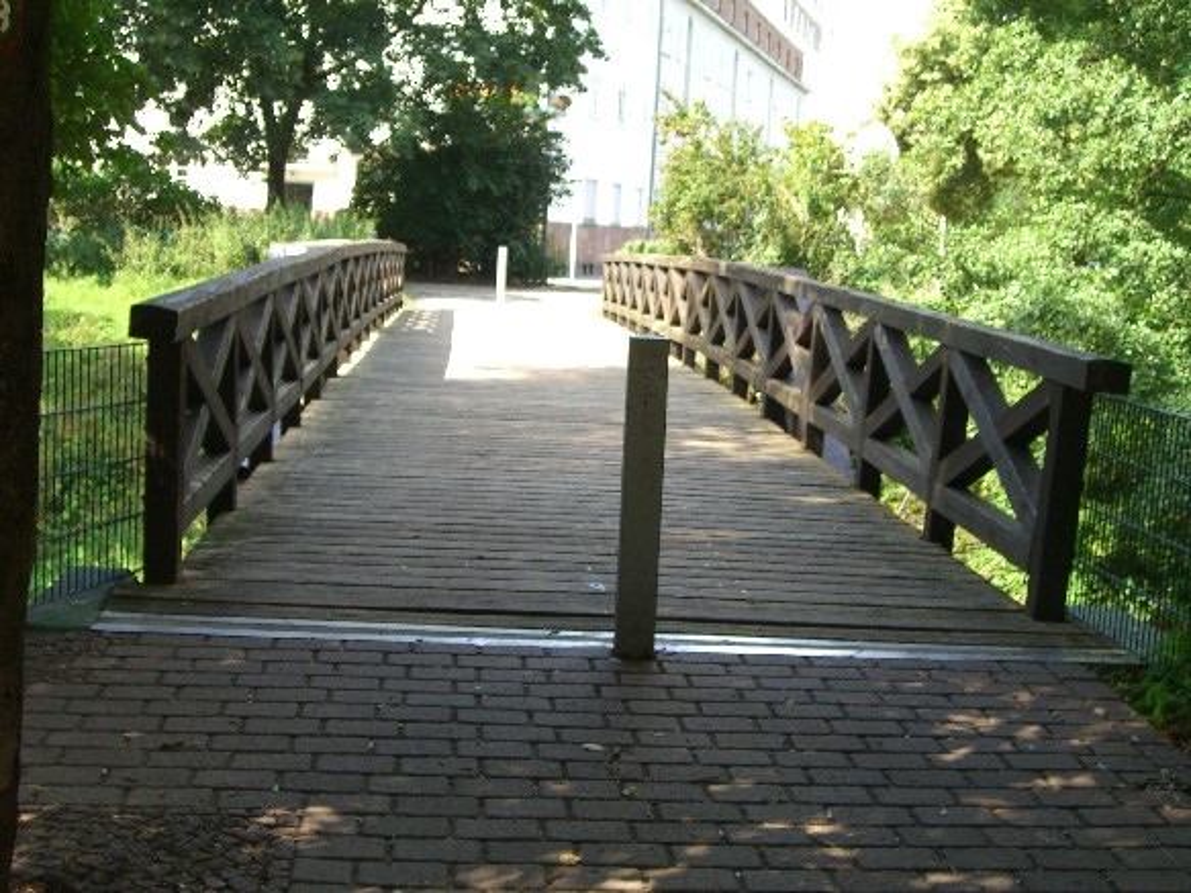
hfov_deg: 33.8
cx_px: 596
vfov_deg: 25.7
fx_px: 1961
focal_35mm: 57
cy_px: 446
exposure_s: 1/125
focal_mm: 11.8
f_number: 3.6
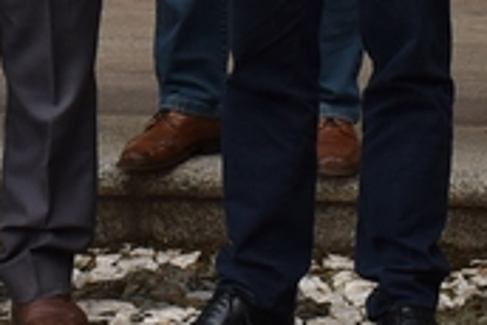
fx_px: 3718
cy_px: -254
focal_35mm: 275
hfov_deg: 7.5
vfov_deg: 5.0
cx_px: 139
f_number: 8
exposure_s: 1/250
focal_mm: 35
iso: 360
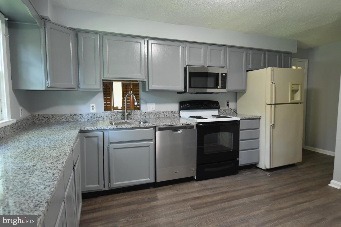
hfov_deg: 81.2
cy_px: 114
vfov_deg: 59.5
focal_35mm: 21
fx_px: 199
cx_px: 170
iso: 800
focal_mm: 14
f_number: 3.2
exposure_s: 1/60
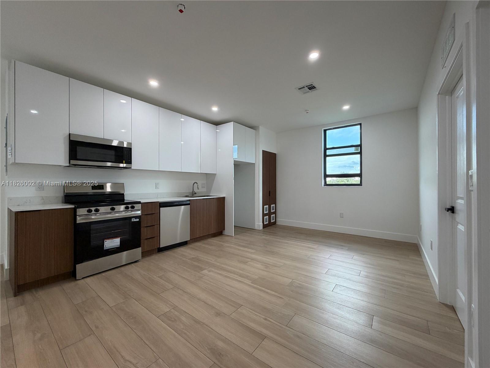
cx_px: 245
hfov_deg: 102.1
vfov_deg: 85.7
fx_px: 198
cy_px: 184
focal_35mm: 14
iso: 200
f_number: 2.2
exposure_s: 1/120
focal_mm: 2.22
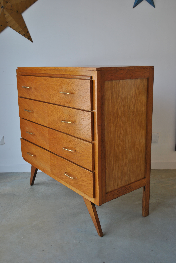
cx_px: 88
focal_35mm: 36
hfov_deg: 37.0
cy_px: 132
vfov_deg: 53.1
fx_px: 263
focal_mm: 24
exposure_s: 1/60
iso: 100
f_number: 4
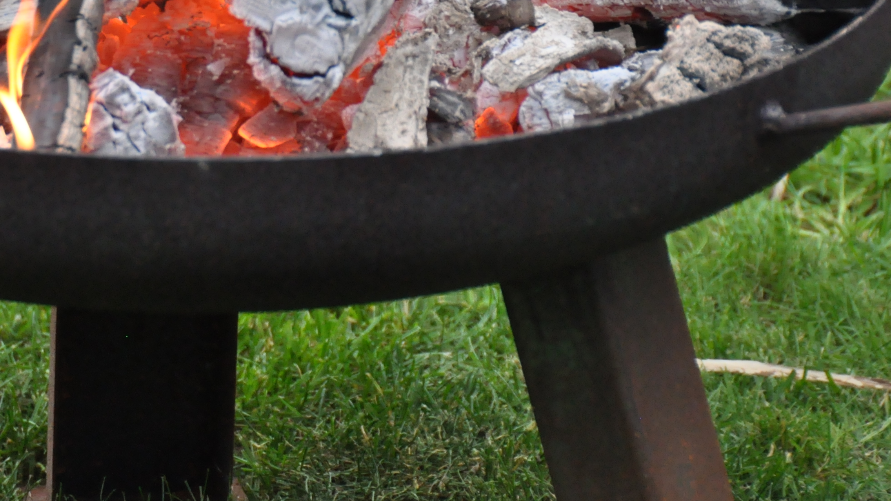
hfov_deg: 5.6
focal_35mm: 385
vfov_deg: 3.2
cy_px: -47
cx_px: 204
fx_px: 9096
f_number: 5.6
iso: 1600
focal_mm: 130
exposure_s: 1/200
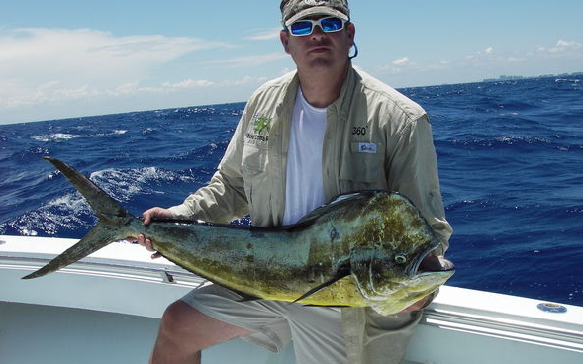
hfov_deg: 48.2
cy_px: 179
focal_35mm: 41
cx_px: 294
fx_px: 651
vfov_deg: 31.2
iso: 50
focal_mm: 6.3
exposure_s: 1/320
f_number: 6.6
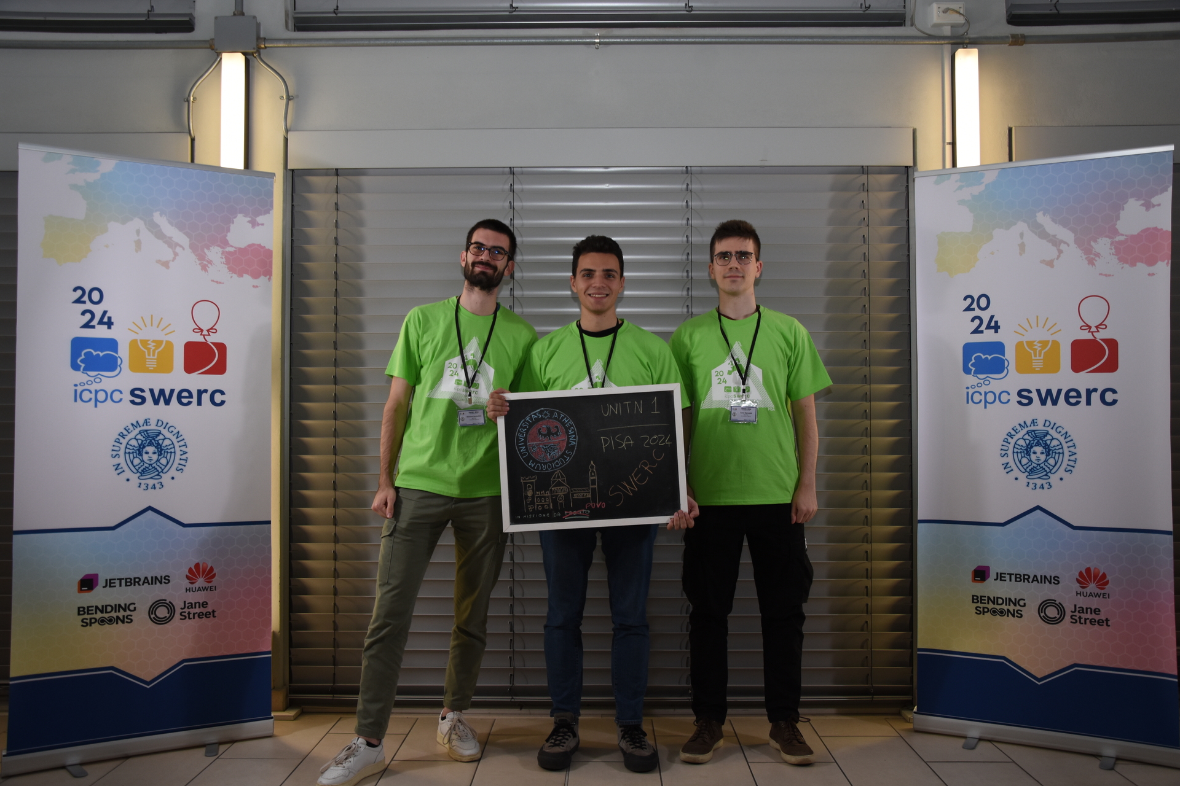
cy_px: 393
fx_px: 1082
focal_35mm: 33
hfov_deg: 57.2
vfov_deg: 40.0
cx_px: 590
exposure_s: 1/80
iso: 400
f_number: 5
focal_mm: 22
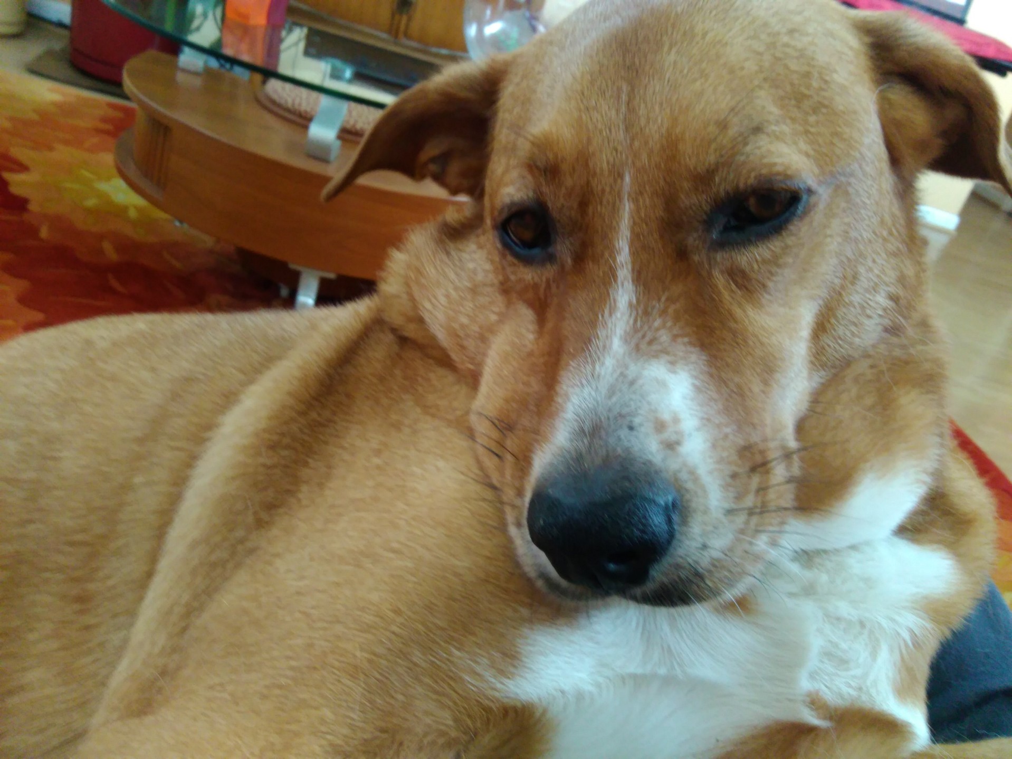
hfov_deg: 46.8
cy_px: 380
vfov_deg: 36.0
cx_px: 506
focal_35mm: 40
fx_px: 1169
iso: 168
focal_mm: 4.21
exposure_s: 1/30
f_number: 2.4
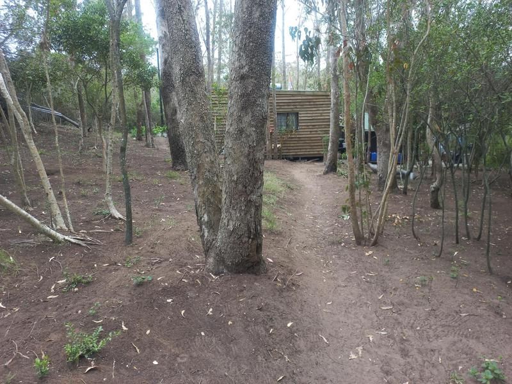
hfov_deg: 69.4
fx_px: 370
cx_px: 256
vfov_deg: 54.9
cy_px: 192
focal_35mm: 25
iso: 40
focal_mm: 4.6
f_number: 1.8
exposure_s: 1/50
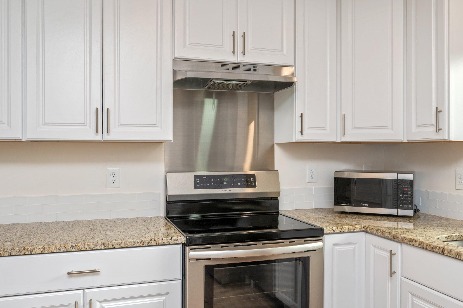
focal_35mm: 30
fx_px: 386
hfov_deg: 62.0
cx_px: 232
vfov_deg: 43.5
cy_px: 154
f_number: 9
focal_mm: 30
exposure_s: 1/30
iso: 250
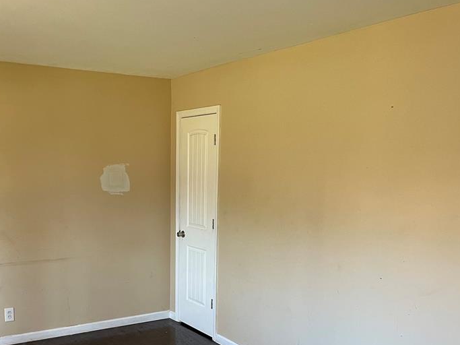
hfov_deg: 47.5
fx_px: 518
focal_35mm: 39
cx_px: 178
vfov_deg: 36.1
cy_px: 251
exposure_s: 1/77
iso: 125
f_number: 1.6
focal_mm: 5.1
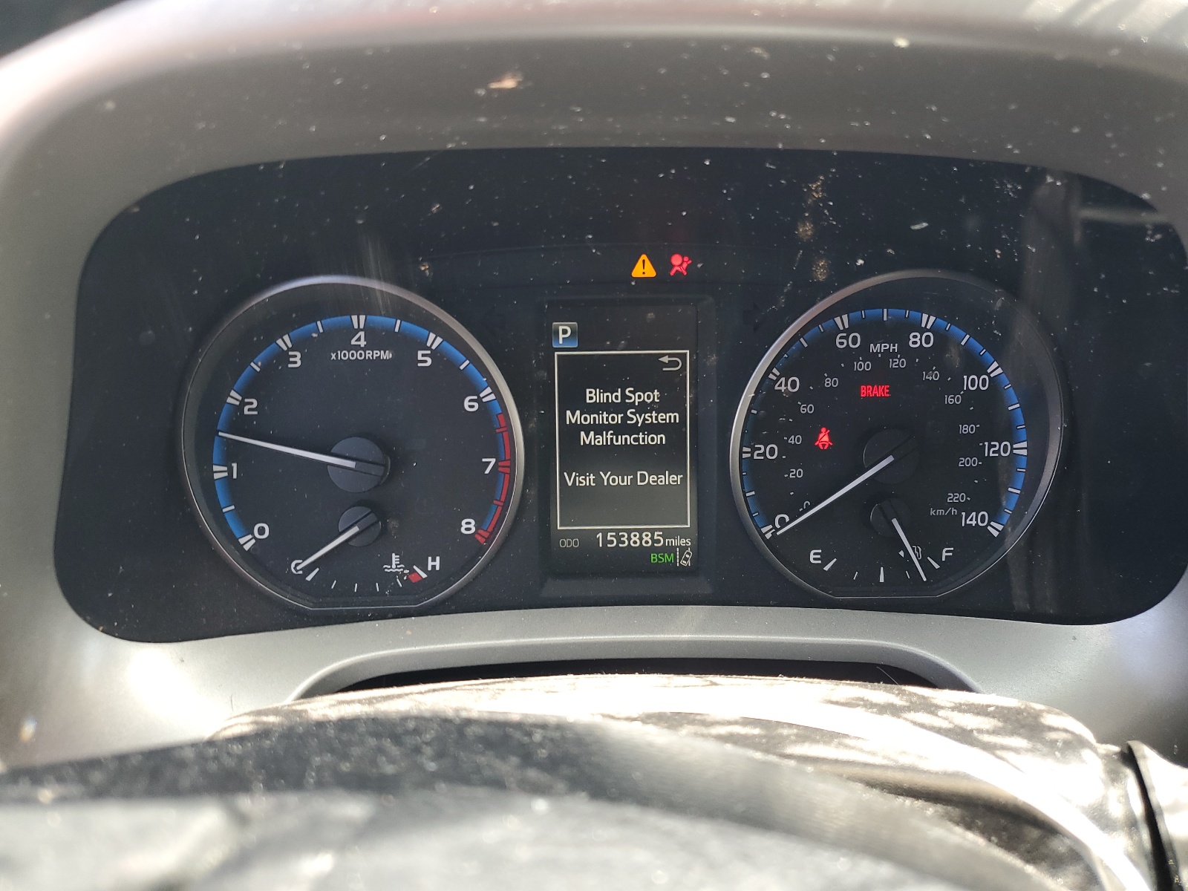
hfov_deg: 67.3
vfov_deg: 53.1
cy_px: 446
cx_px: 594
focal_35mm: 26
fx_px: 892
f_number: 1.5
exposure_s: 1/120
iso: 58
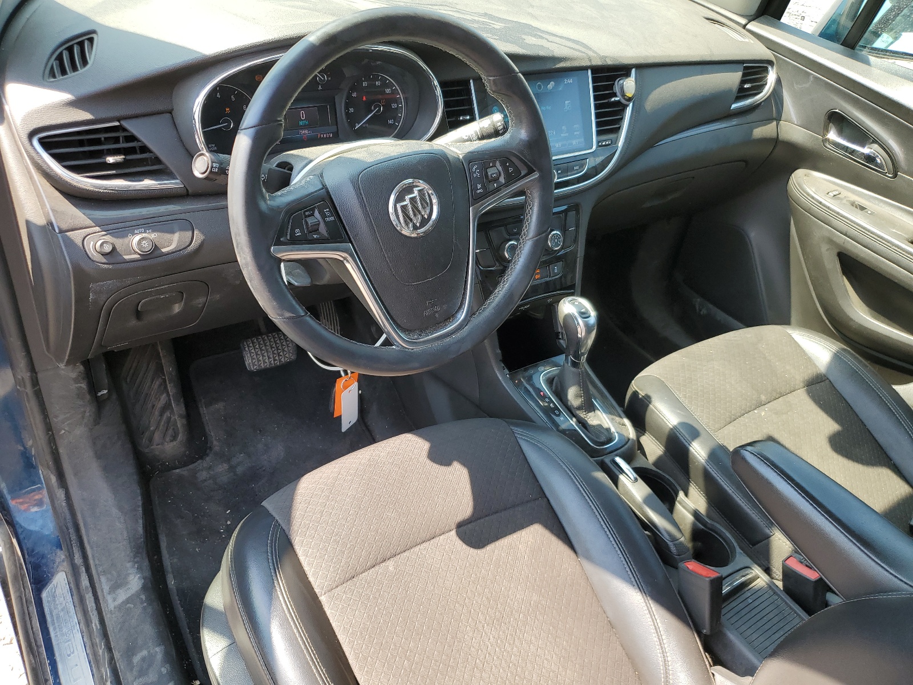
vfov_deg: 53.1
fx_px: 686
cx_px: 456
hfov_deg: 67.3
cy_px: 342
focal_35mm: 26
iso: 50
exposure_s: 1/312
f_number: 1.5
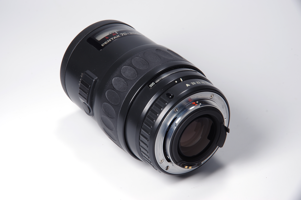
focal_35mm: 117
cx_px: 150
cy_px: 100
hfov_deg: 17.5
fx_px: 977
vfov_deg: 11.7
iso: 100
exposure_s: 1/6
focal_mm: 78
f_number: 16
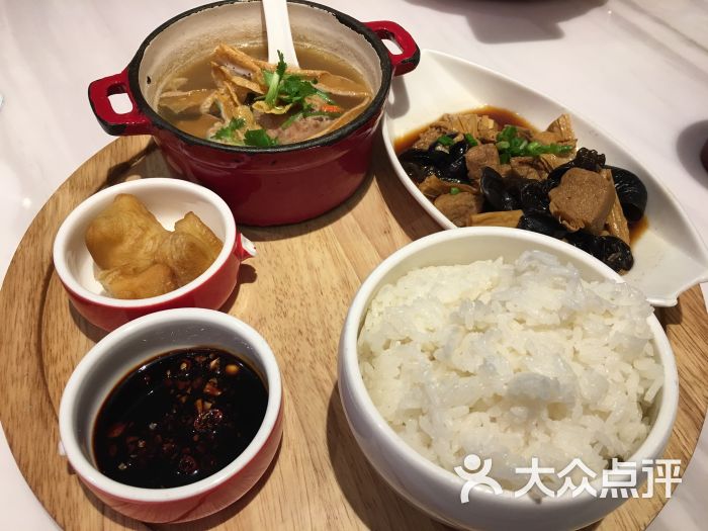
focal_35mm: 29
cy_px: 266
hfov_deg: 61.7
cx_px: 354
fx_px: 593
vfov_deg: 48.2
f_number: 2.2
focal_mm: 4.15
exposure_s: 1/33
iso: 40
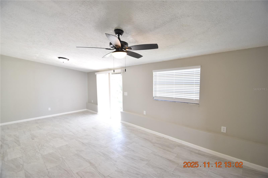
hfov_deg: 100.4
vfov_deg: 77.3
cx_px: 134
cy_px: 89
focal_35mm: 15
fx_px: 112
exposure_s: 1/90
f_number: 3.5
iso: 800
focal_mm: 10
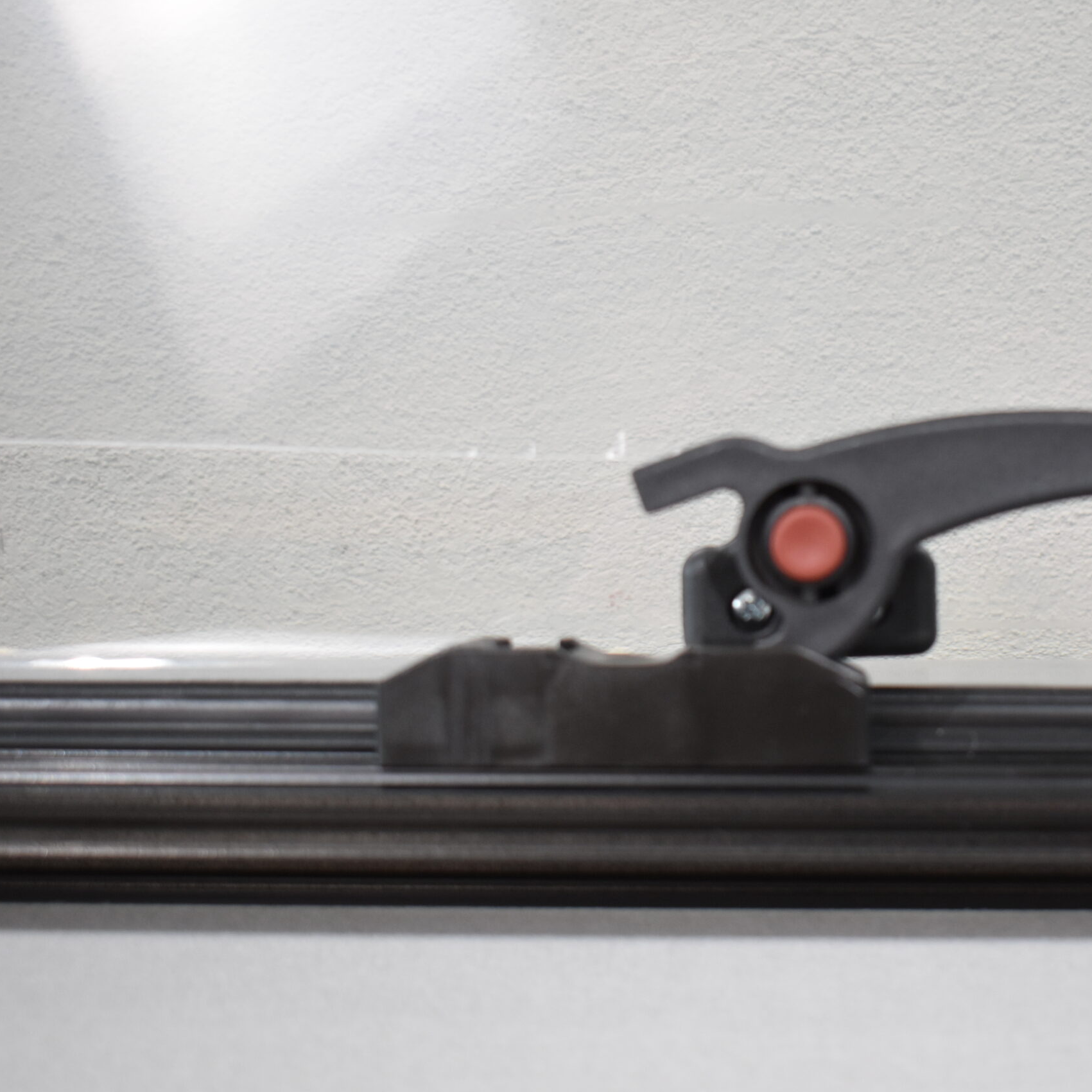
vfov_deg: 30.7
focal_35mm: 56
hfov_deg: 30.3
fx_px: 1986
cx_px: 803
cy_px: 547
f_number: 4.2
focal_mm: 29
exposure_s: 1/125
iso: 1000
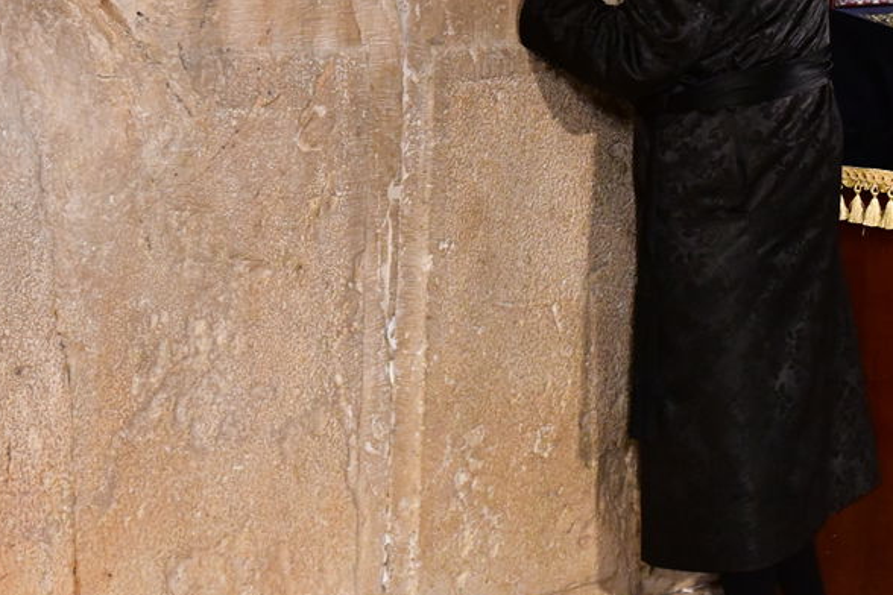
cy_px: 136
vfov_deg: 9.9
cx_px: 706
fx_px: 3423
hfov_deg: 14.8
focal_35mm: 138
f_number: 5.6
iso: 8000
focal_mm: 58
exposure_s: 1/100
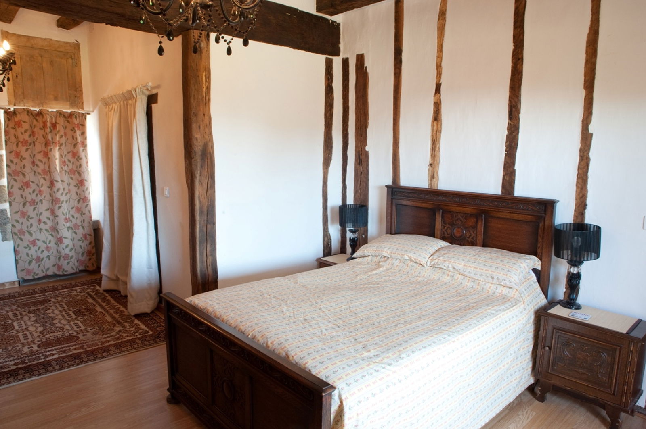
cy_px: 214
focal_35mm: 24
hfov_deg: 73.8
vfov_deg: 53.1
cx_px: 323
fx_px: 430
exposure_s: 1/2.5
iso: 640
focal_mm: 24
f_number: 16
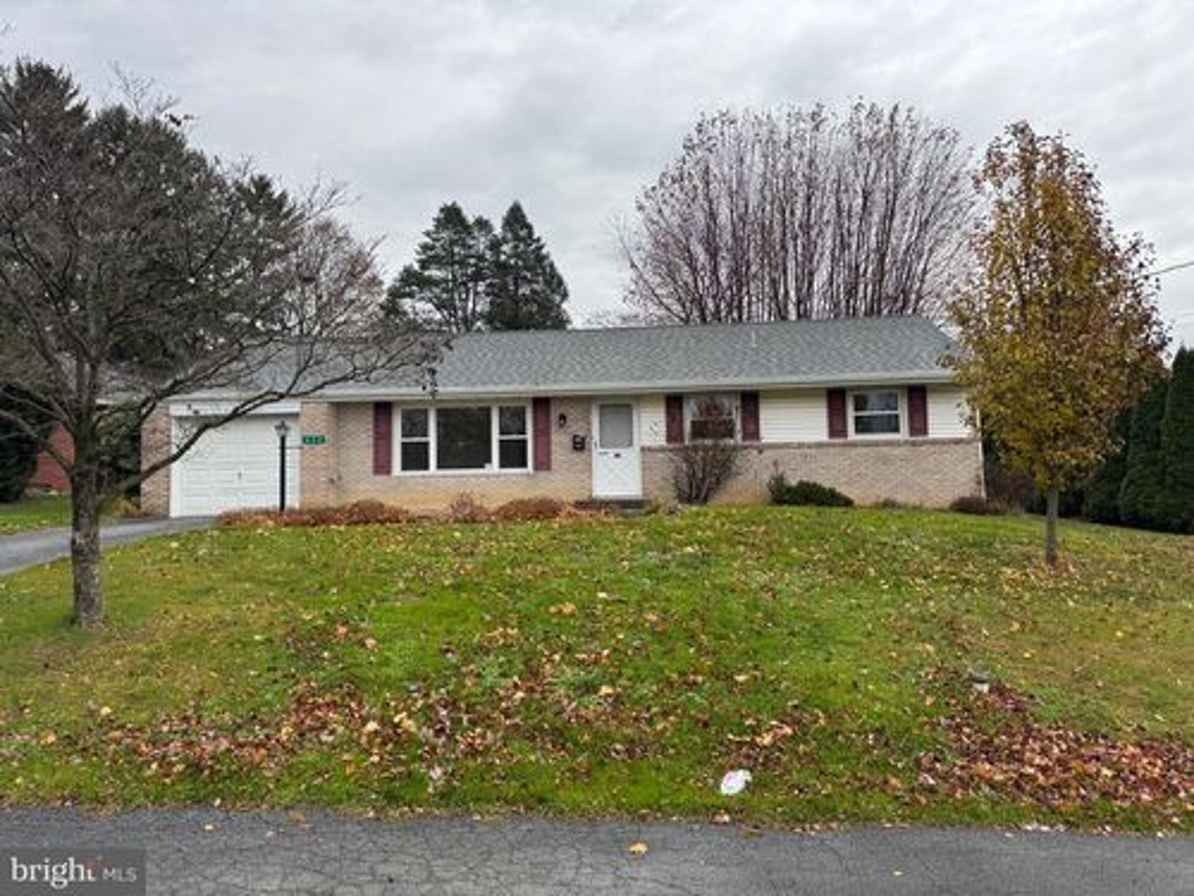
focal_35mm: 24
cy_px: 448
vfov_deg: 56.8
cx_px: 597
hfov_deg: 71.6
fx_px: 828
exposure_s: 1/269
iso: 64
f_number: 1.78
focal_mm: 6.76
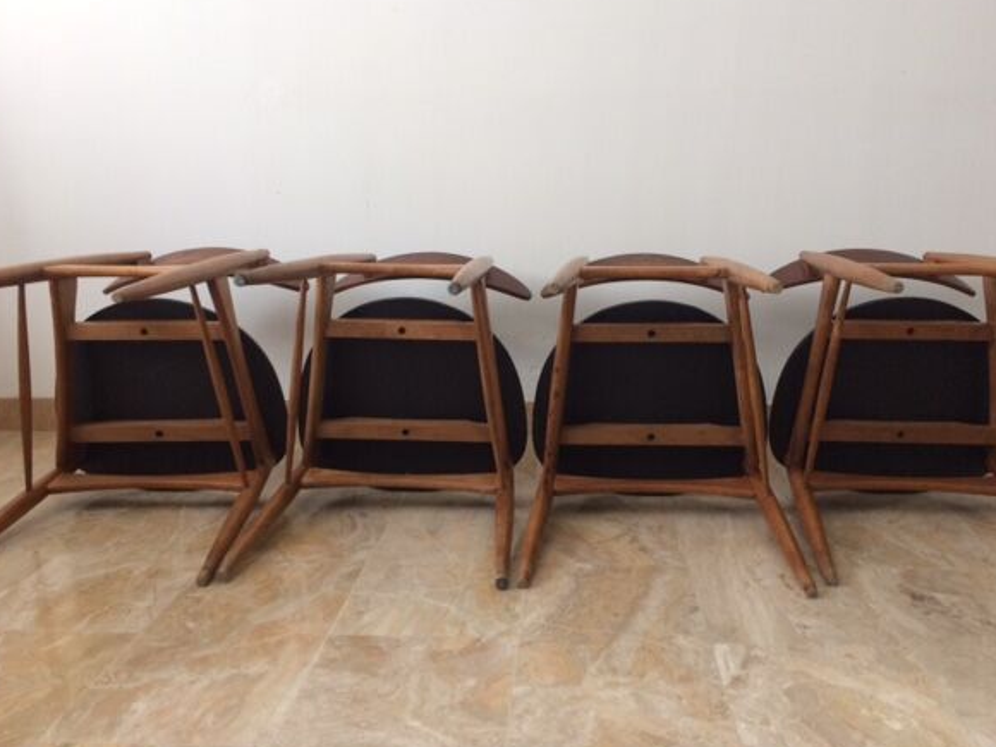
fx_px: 921
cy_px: 359
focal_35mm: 32
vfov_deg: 44.2
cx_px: 529
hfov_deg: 56.8
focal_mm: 4.15
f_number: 2.2
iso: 80
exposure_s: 1/33
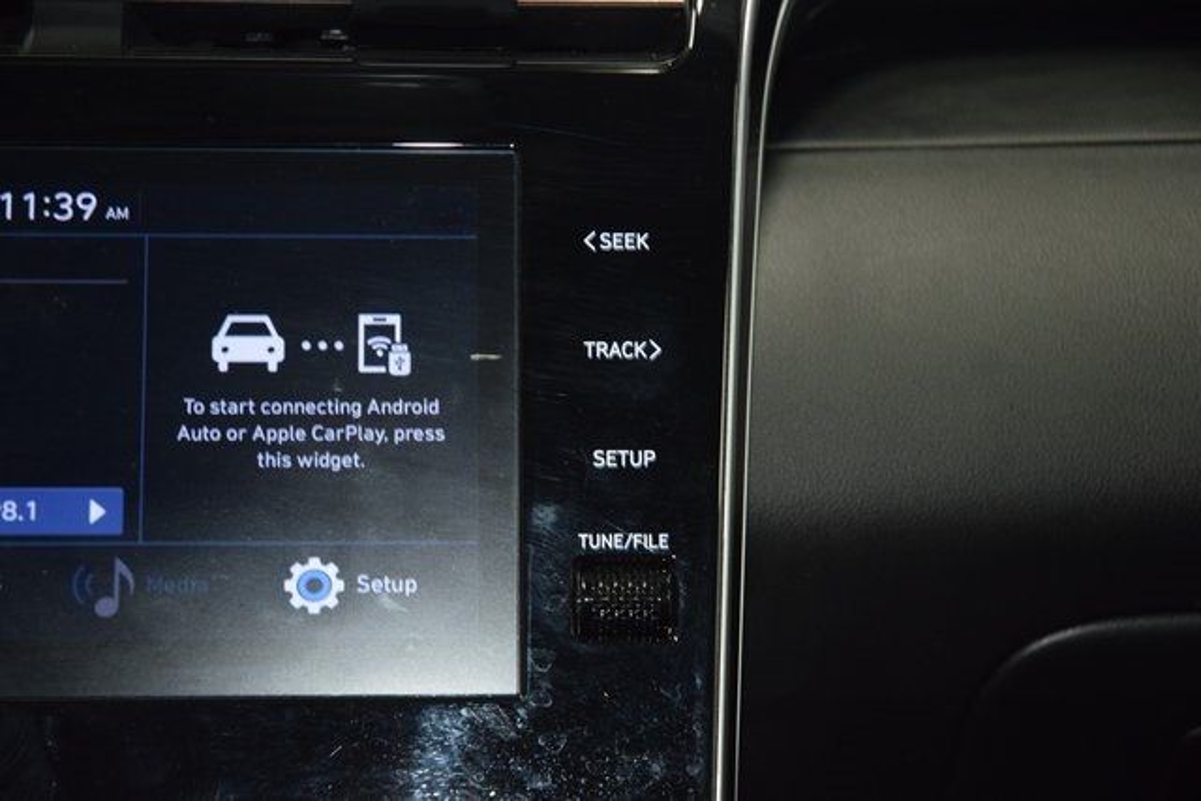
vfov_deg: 13.0
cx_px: 600
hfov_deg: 19.5
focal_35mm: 105
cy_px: 400
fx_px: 3503
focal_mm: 70
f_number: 4.5
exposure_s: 1/50
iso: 1600
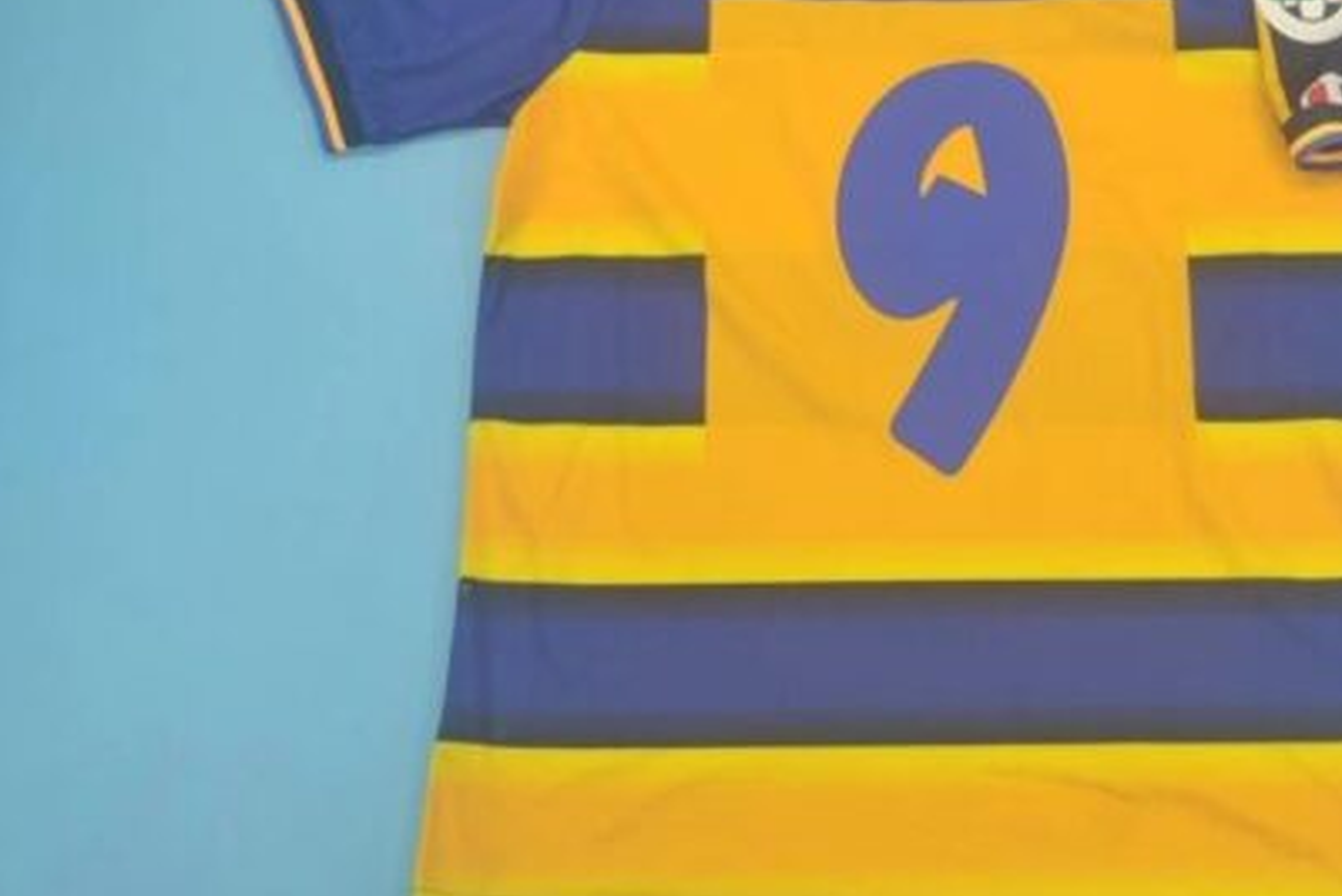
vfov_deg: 25.0
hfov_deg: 36.2
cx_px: 976
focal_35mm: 54
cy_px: 305
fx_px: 2014
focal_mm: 24
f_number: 4
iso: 200
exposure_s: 1/80
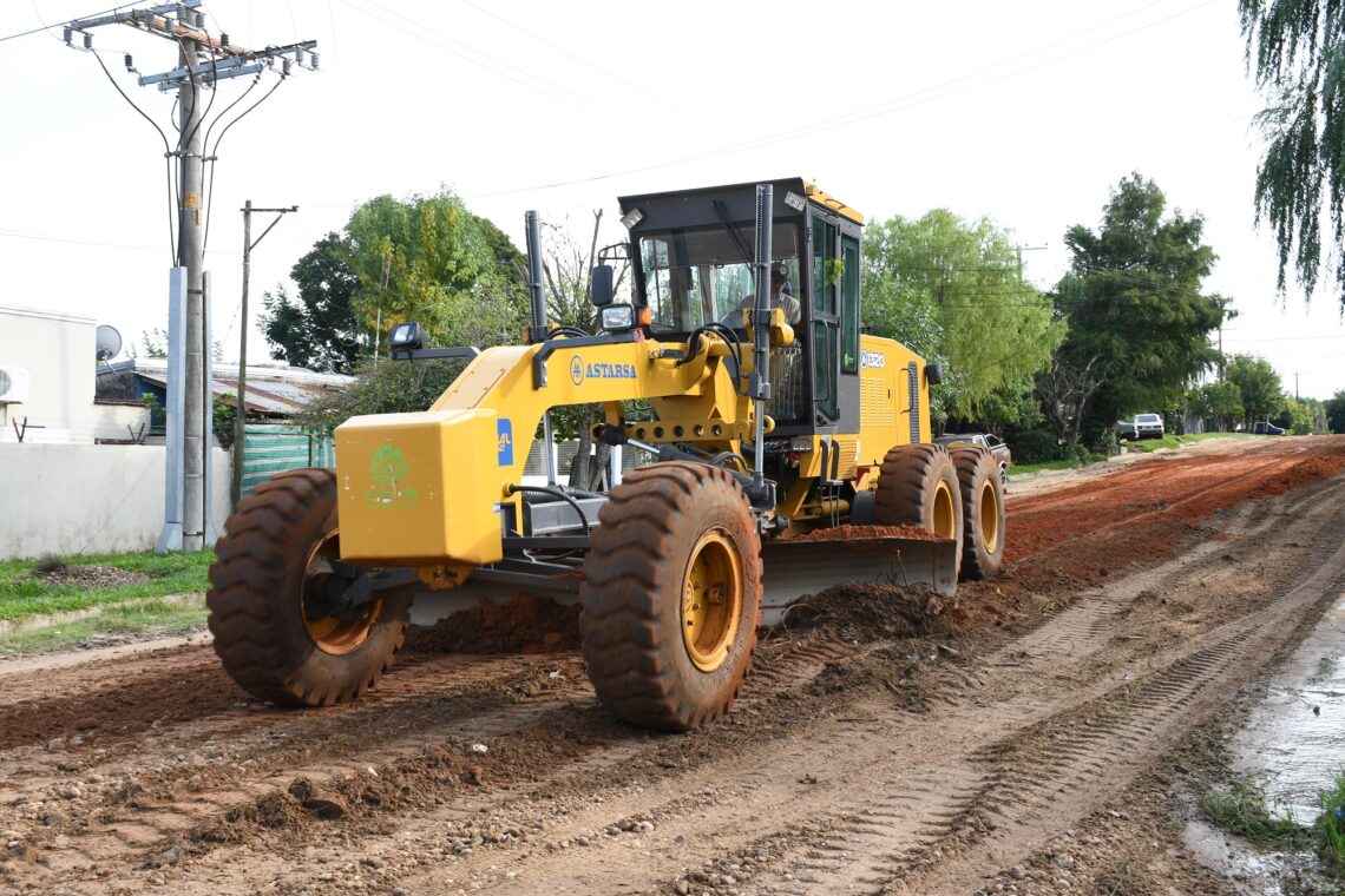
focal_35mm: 39
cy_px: 448
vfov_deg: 34.2
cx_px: 672
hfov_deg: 49.6
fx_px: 1457
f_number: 7.1
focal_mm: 26
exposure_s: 1/100
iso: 125
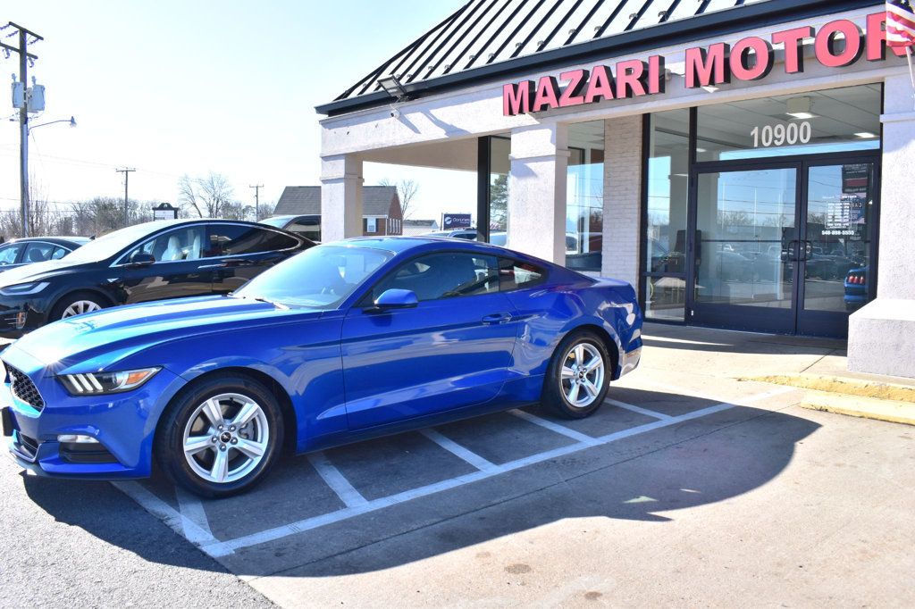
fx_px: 762
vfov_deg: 43.6
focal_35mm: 30
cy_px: 304
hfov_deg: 61.9
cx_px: 458
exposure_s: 1/320
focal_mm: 20
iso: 400
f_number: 10
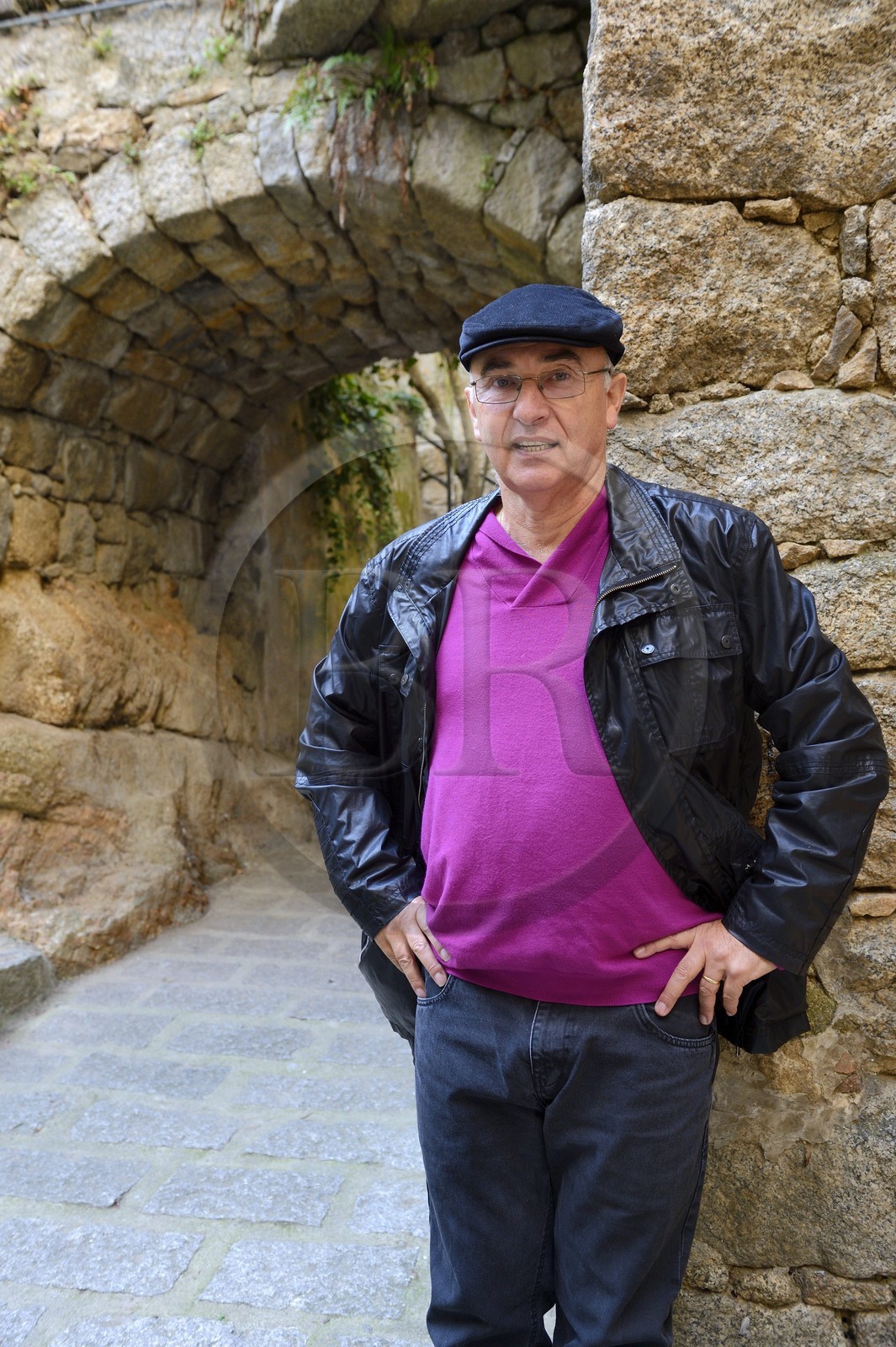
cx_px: 448
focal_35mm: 32
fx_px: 1196
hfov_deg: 41.1
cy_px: 674
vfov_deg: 58.7
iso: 1000
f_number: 4.5
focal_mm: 32
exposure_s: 1/125
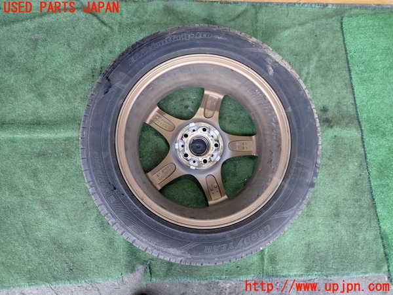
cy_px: 148
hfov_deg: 69.4
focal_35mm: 25
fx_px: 284
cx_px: 196
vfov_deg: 54.9
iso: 200
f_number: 2
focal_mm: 4.5
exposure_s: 1/60
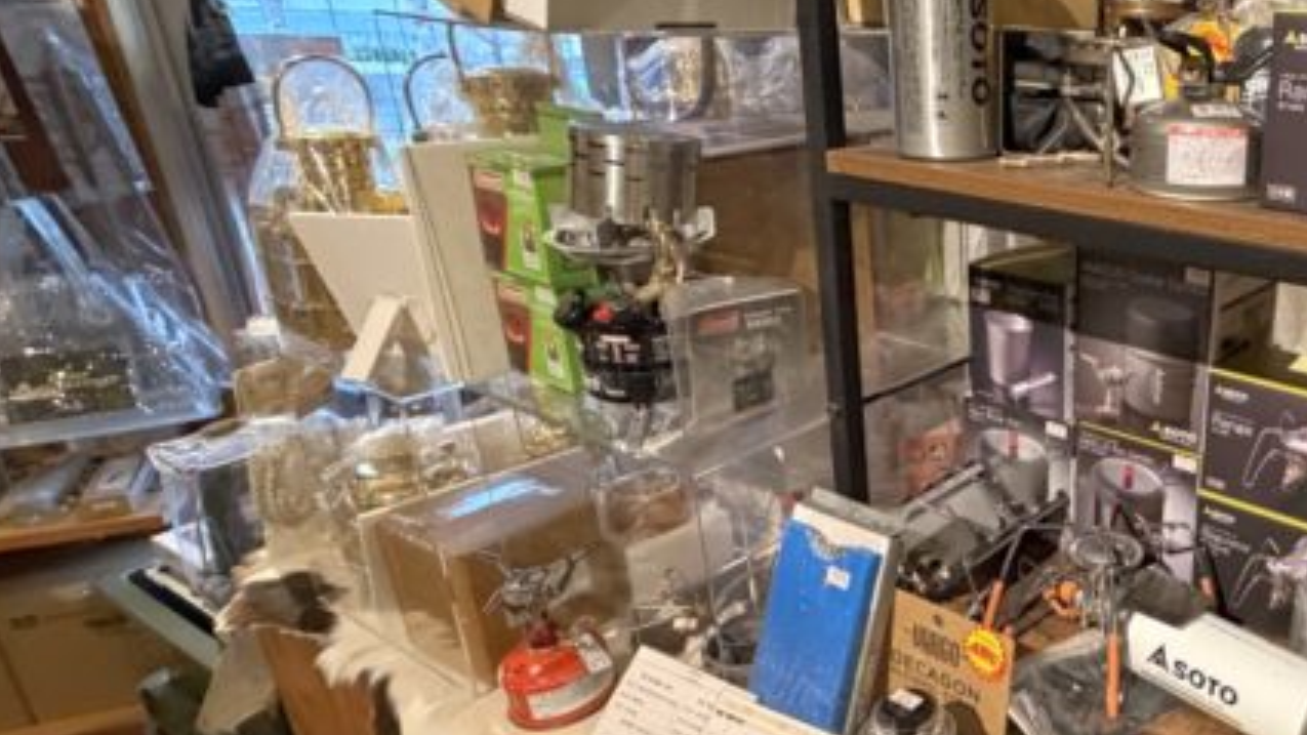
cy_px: 383
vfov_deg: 41.5
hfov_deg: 58.7
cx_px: 1159
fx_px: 970
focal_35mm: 28
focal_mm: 2.22
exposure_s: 1/50
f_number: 2.2
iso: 640
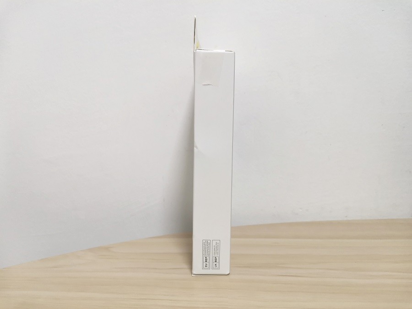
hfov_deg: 67.3
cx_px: 206
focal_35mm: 26
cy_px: 154
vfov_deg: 53.1
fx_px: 309
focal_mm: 4.75
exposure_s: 1/60
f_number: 1.8
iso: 100
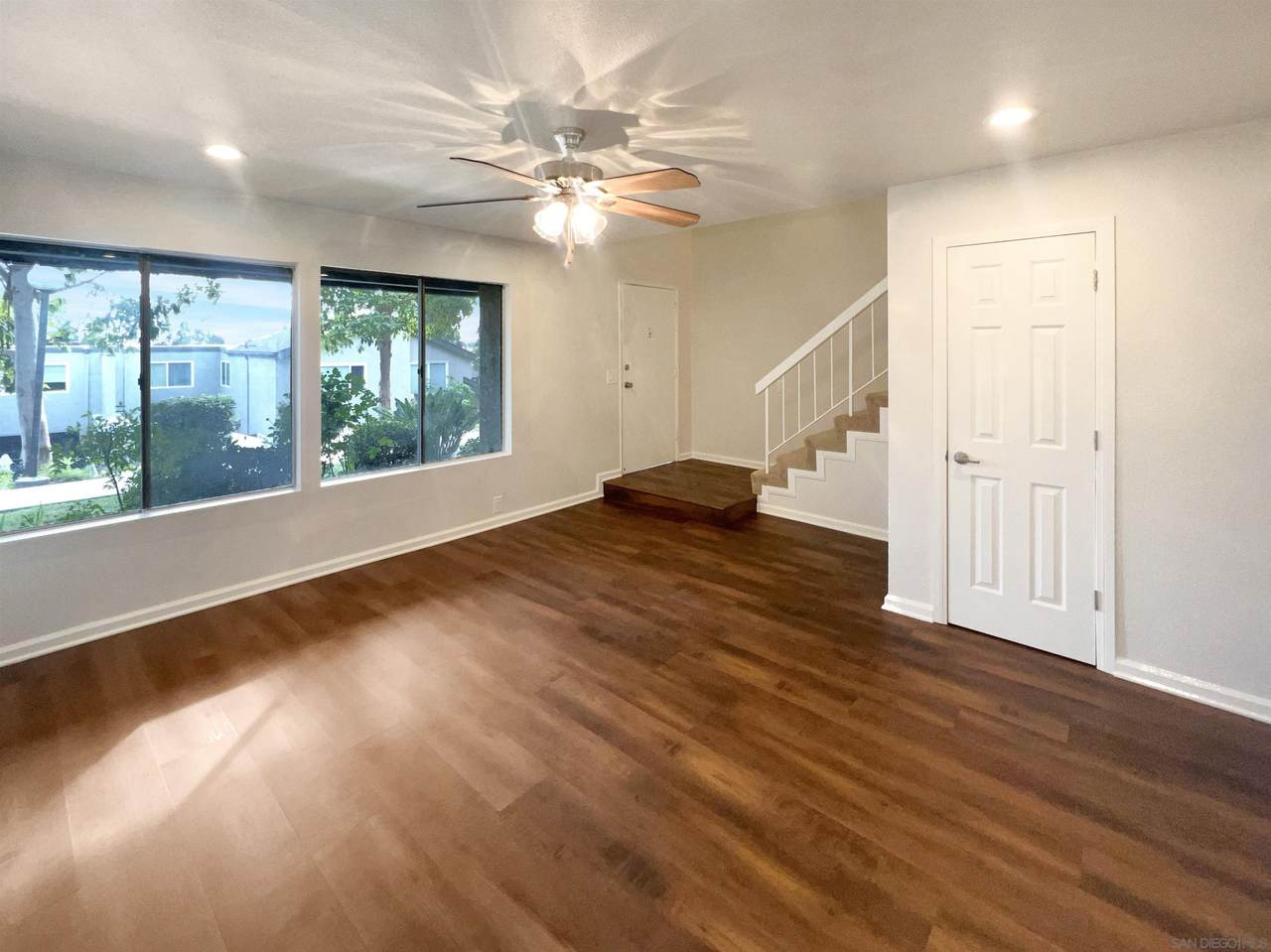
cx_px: 636
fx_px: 477
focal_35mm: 13
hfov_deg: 106.2
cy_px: 476
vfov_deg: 89.9
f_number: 1.8
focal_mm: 1.57
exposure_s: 1/61
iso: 100
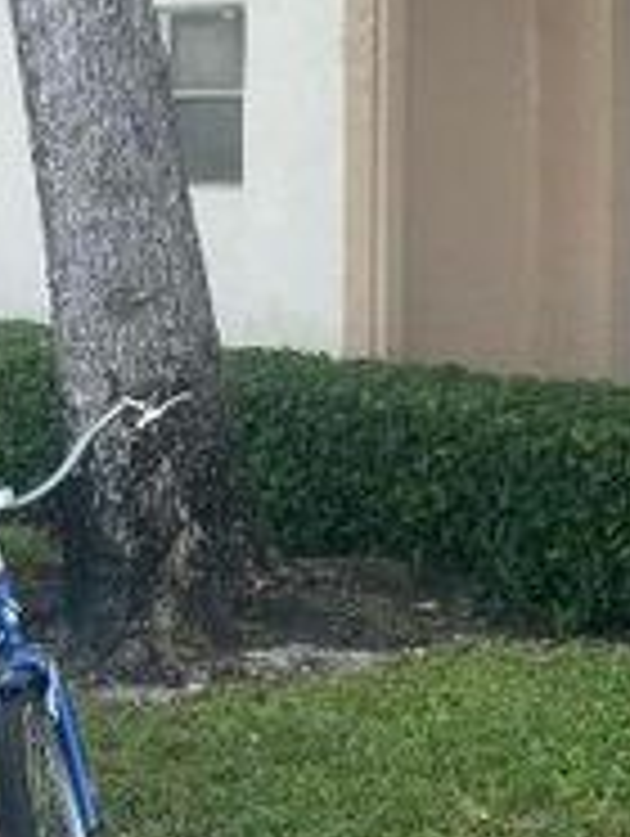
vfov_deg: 20.8
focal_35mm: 93
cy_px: 155
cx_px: 981
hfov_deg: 14.7
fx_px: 2252
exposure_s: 1/506
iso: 32
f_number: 1.6
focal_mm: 4.2
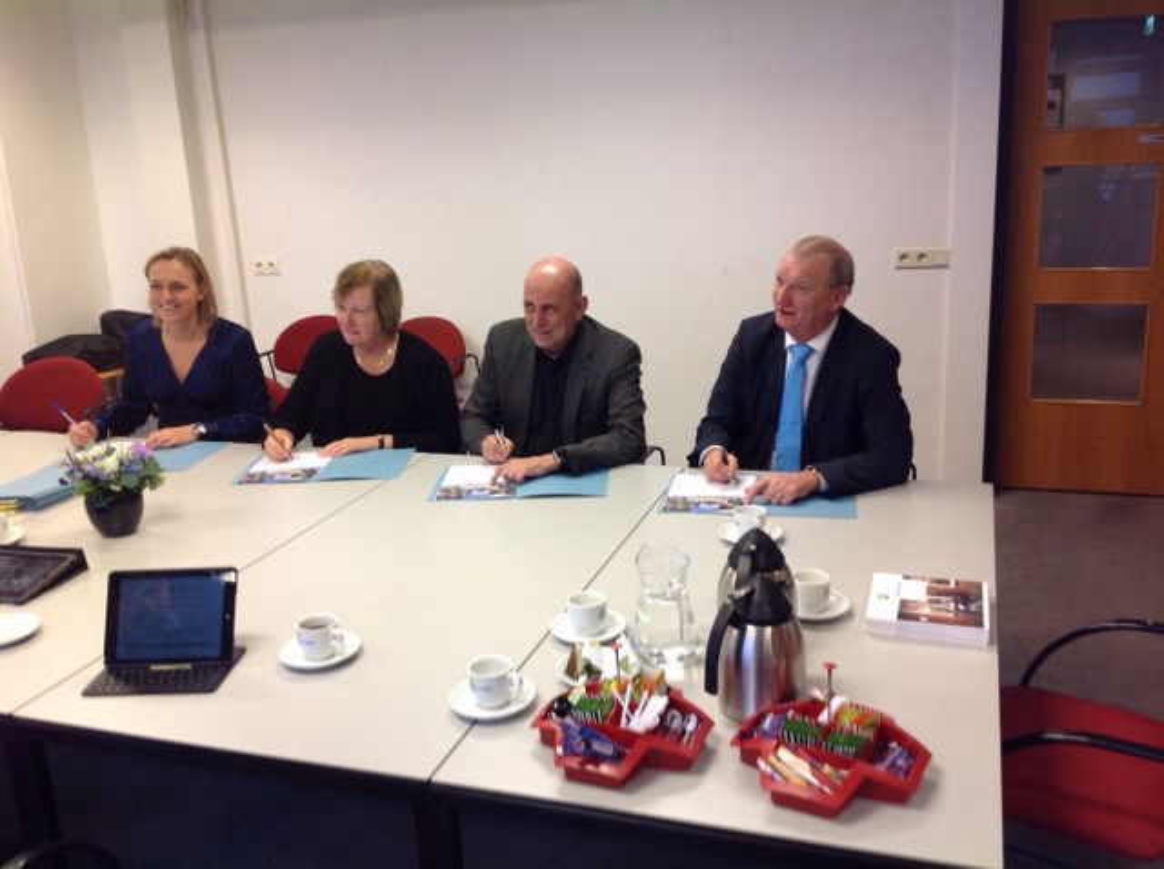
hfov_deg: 52.7
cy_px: 434
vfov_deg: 40.6
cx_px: 582
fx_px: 1175
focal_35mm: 35
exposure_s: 1/17
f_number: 2.4
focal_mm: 4.28
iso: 50
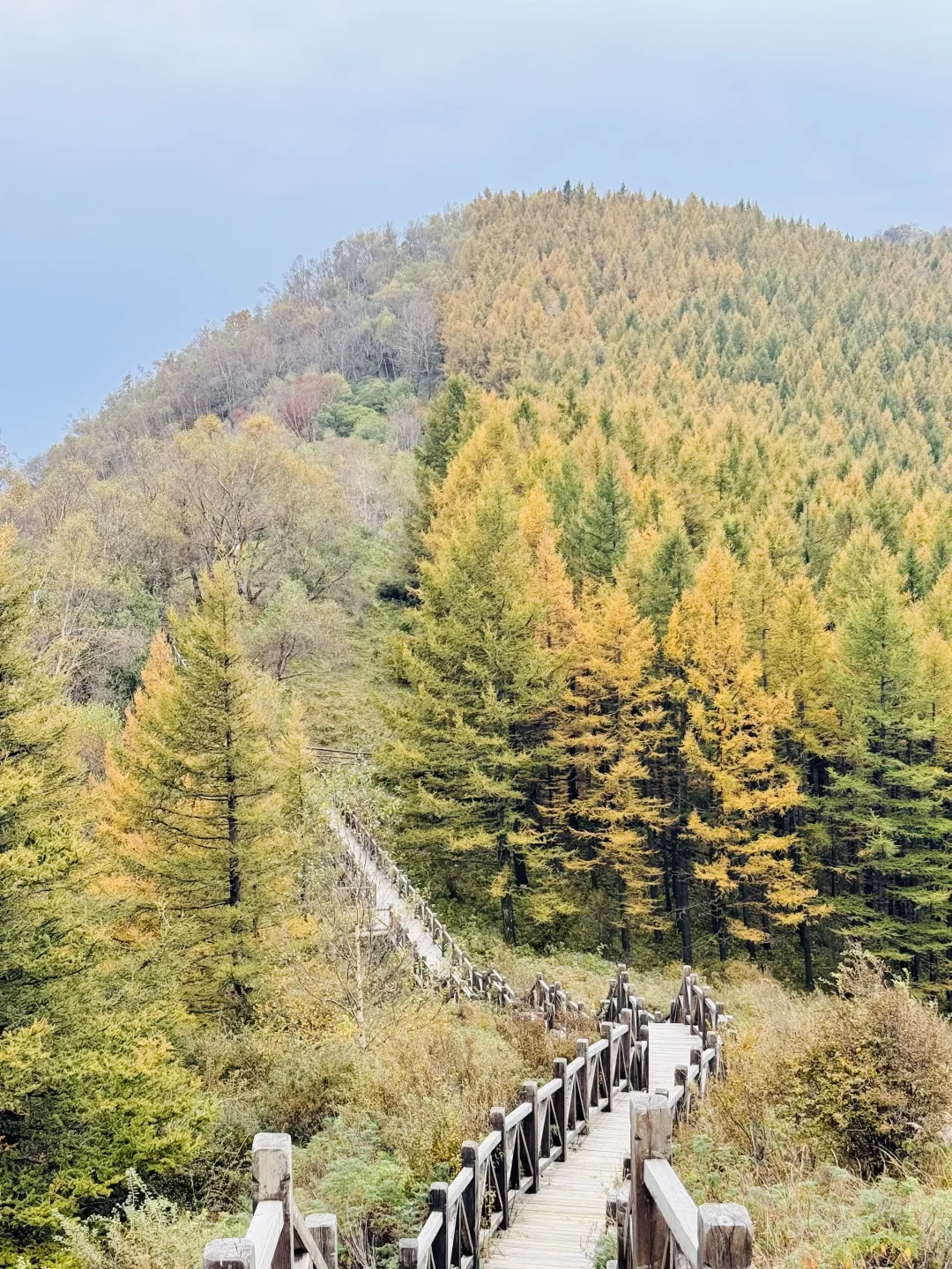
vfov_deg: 39.7
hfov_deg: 30.3
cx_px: 476
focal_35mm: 48
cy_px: 634
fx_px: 1760
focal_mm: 6.76
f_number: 1.78
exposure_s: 1/1377
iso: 100
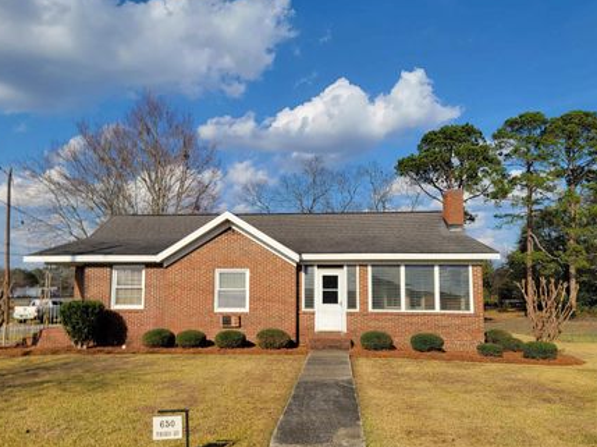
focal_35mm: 28
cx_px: 285
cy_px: 244
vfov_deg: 49.6
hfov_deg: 63.5
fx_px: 482
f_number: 1.8
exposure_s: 1/1114
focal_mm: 6.7
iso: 16
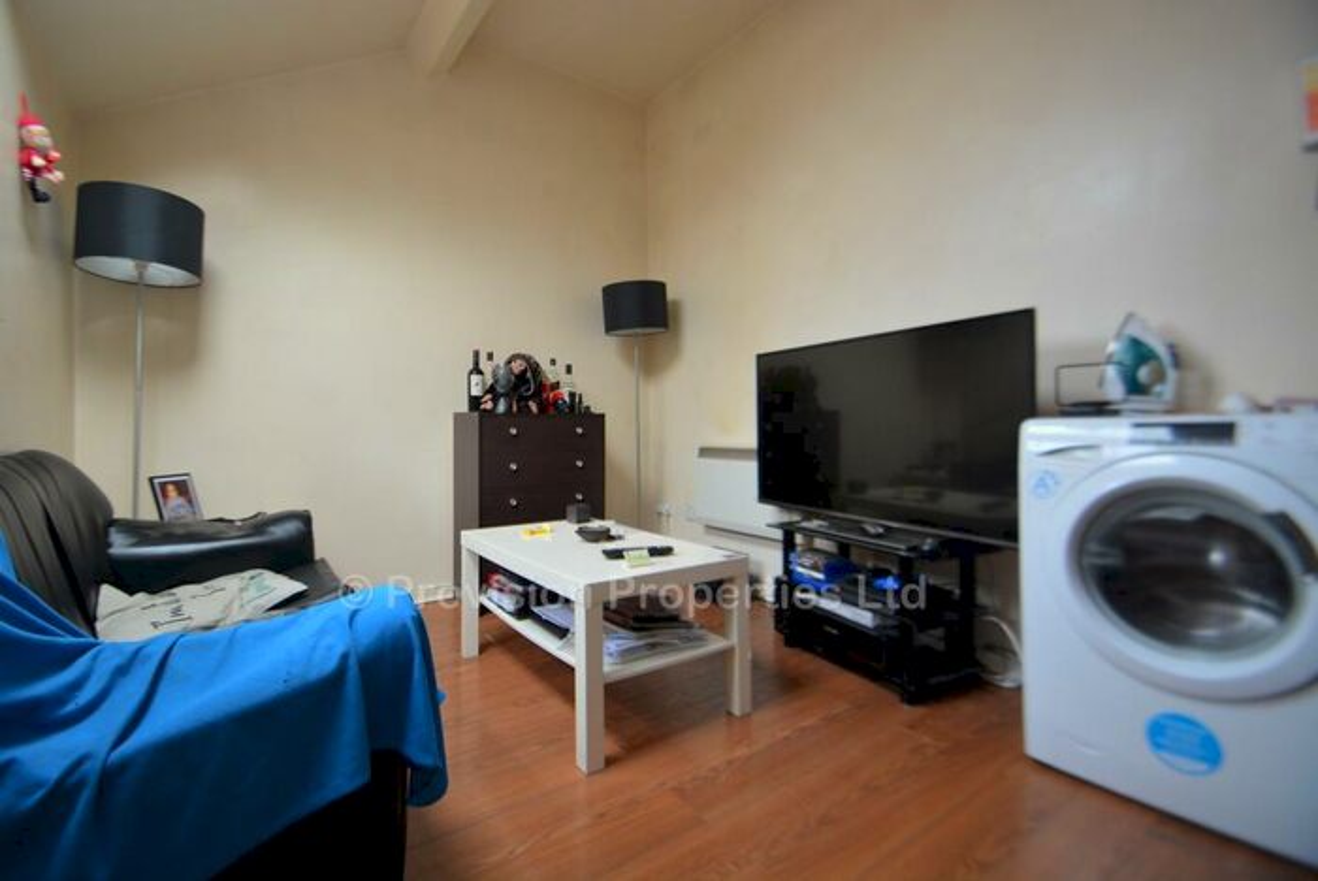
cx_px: 659
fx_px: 550
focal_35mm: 15
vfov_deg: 77.4
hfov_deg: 100.3
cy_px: 440
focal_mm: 10
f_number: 4
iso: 560
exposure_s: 1/60
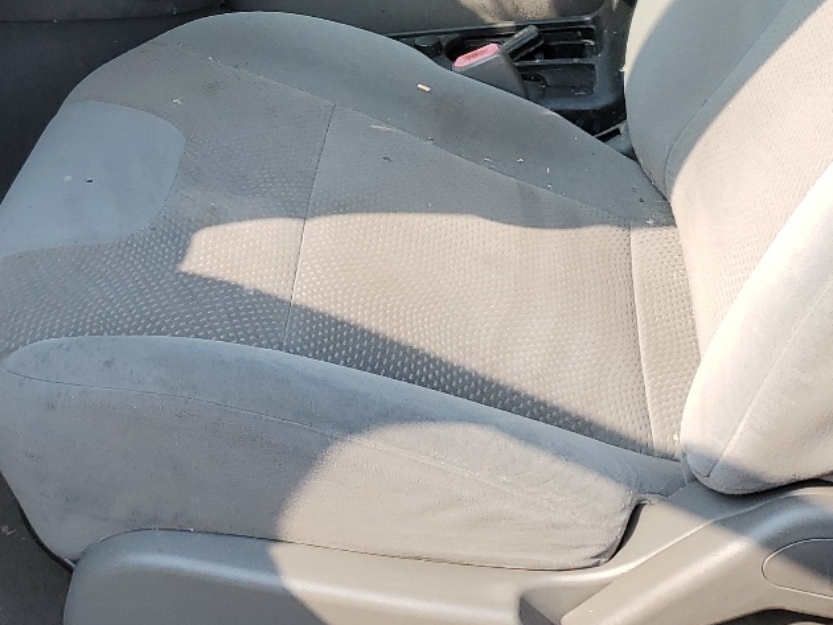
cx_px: 212
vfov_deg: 21.5
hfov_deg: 28.9
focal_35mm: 66
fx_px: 1589
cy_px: -5
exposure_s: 1/625
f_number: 1.5
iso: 50
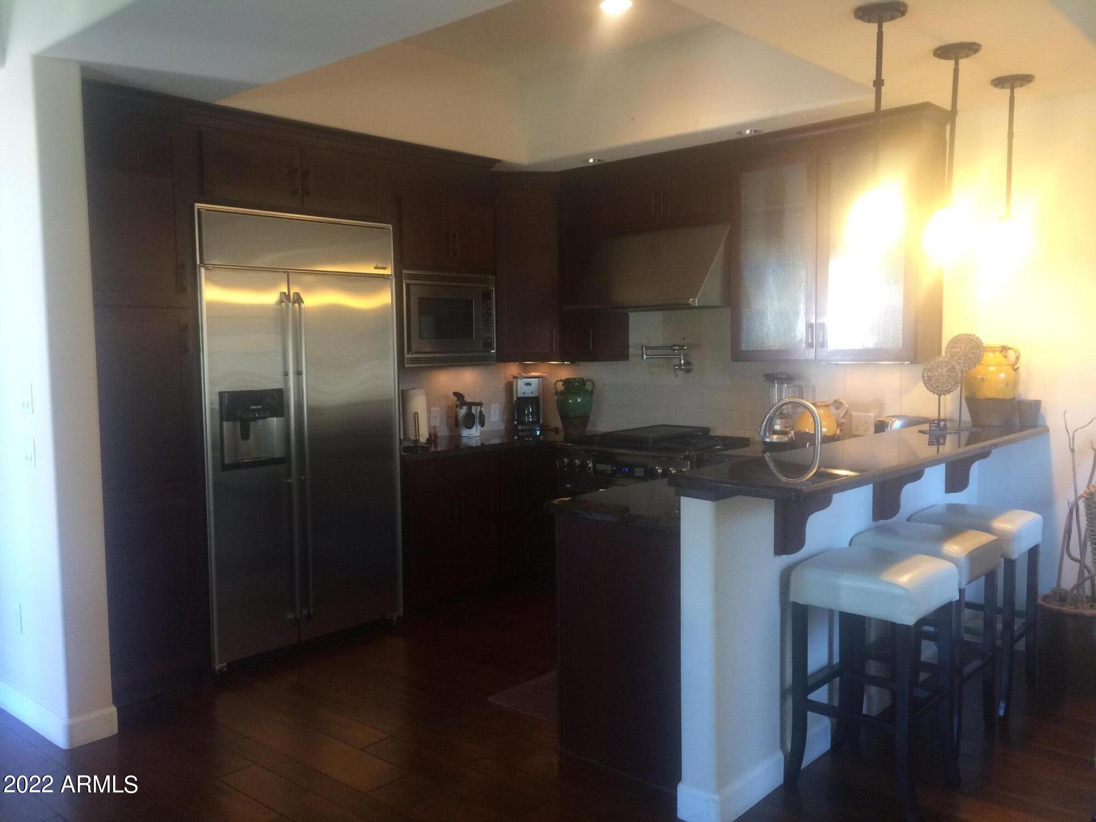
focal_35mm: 29
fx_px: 918
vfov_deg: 48.2
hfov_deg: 61.7
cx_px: 548
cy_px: 411
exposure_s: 1/30
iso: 125
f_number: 2.2
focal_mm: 4.15
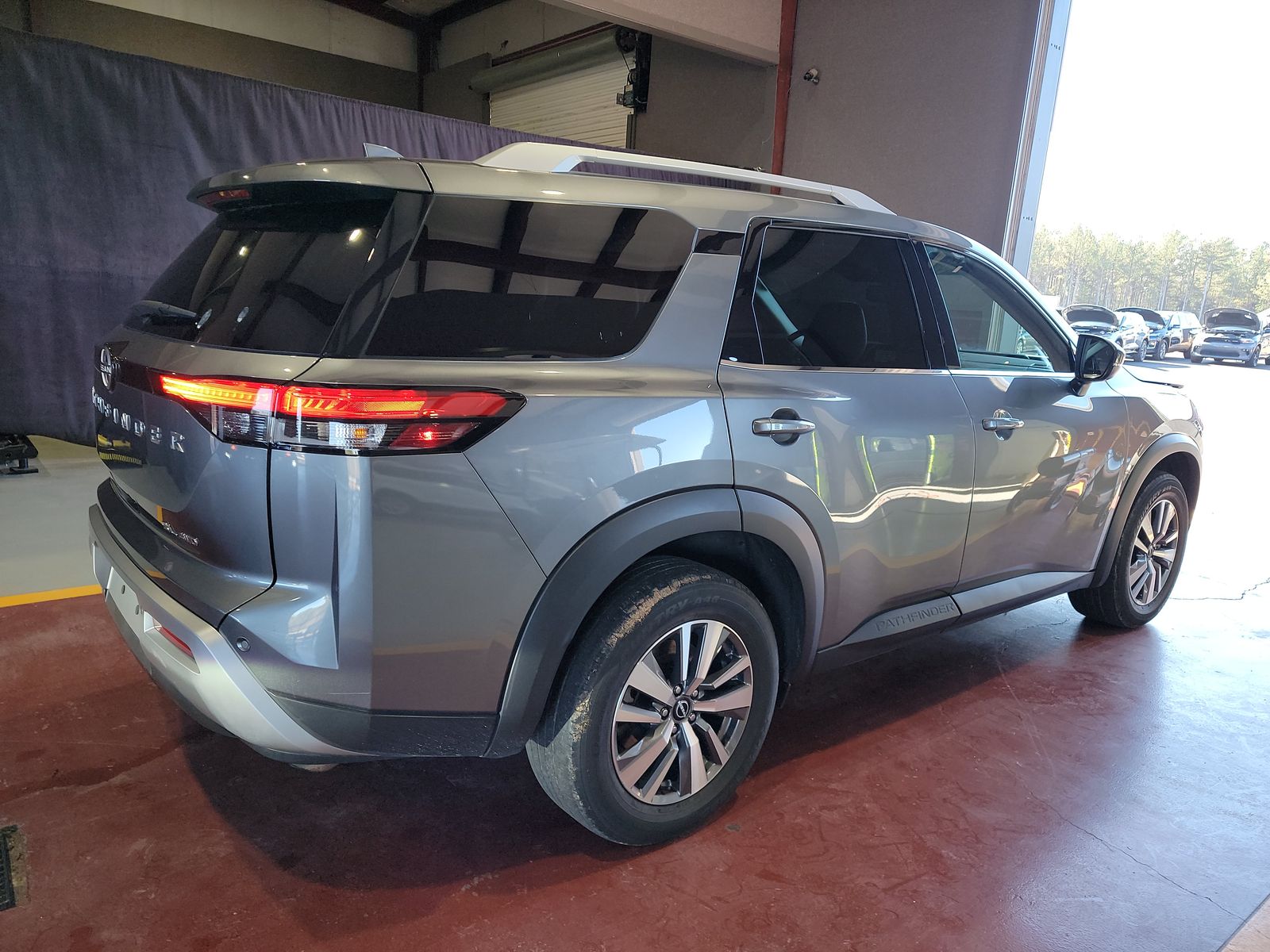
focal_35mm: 24
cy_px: 476
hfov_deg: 71.6
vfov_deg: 56.8
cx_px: 635
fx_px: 881
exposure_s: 1/59
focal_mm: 6.7
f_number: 1.8
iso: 132
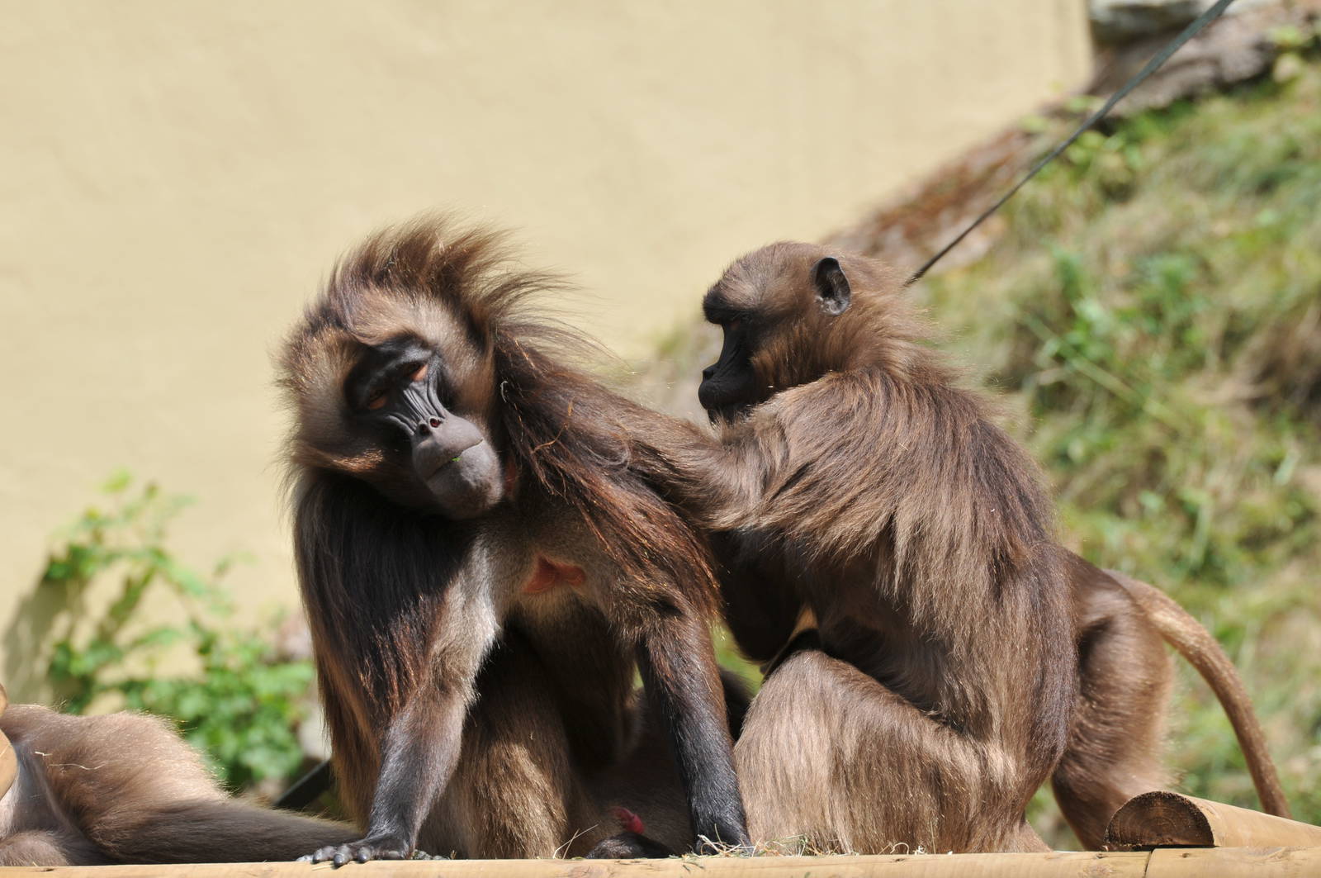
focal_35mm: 345
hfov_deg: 6.0
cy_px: 439
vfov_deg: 4.0
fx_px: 12645
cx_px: 660
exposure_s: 1/250
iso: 200
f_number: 8
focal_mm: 230
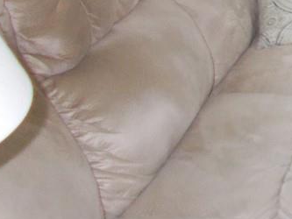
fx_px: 1055
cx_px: 550
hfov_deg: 13.8
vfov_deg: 11.2
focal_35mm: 125
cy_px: -148
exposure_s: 1/25
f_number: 3.2
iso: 220
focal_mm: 4.6
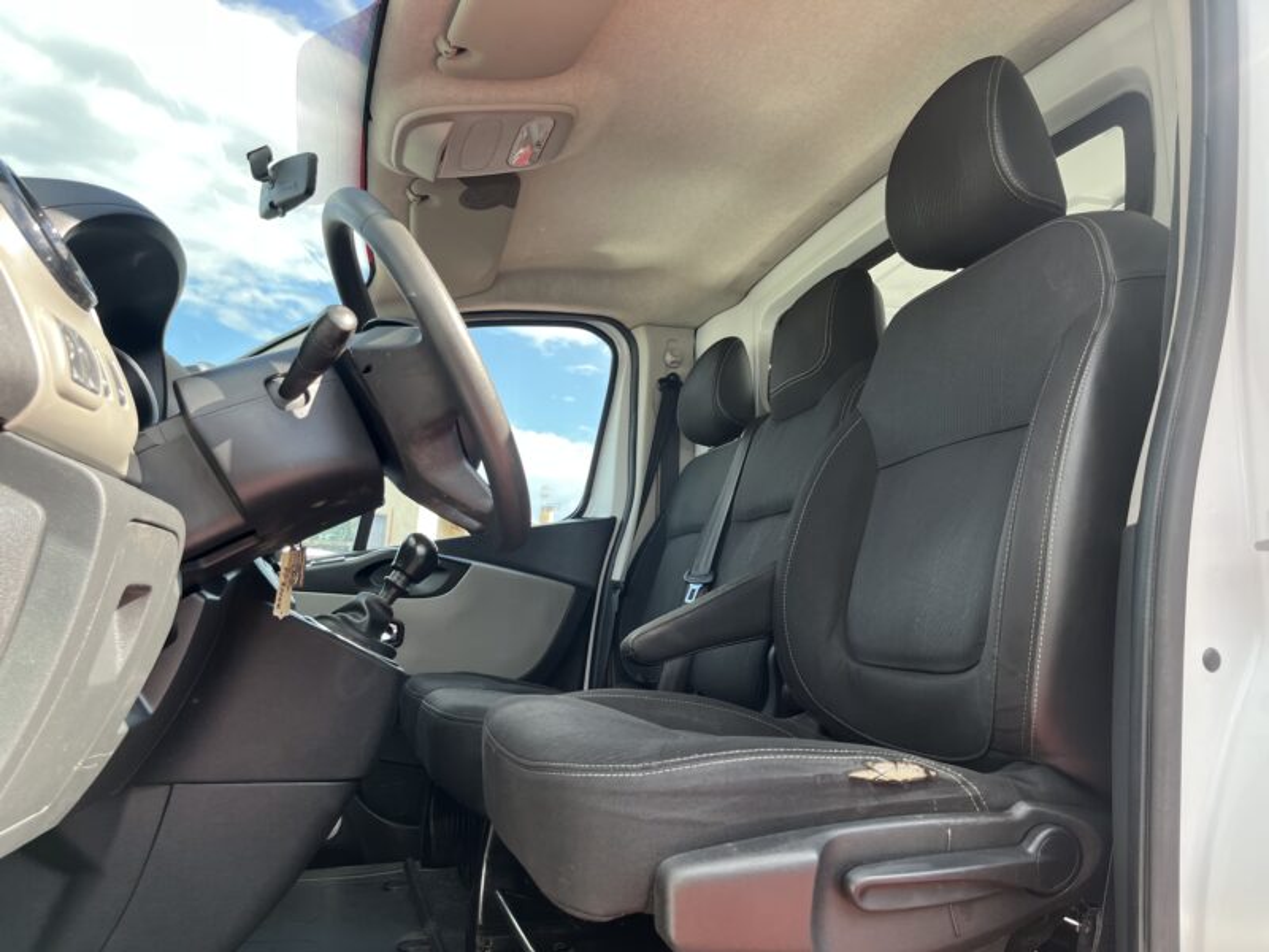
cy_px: 476
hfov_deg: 67.3
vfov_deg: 53.1
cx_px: 634
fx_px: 953
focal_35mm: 26
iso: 40
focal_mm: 5.1
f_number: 1.6
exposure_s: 1/264
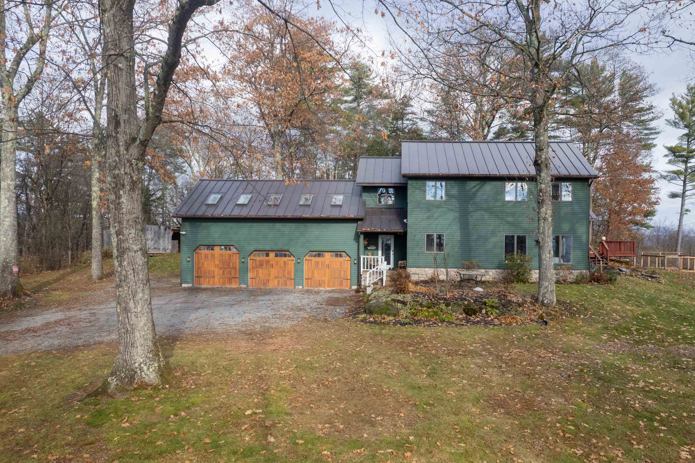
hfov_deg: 69.2
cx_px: 383
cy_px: 208
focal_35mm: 26
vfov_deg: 49.4
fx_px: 502
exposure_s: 1/90
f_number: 2.8
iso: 150
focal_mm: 8.38
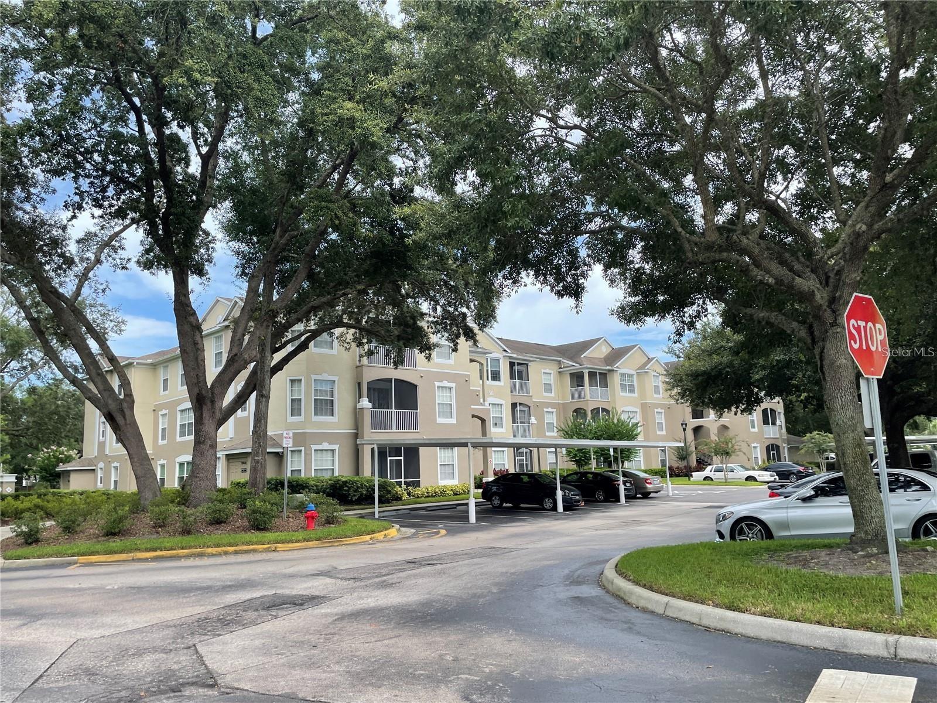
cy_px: 352
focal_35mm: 26
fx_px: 704
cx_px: 468
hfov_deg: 67.3
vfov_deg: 53.1
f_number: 1.6
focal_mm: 4.2
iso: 32
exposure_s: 1/1072
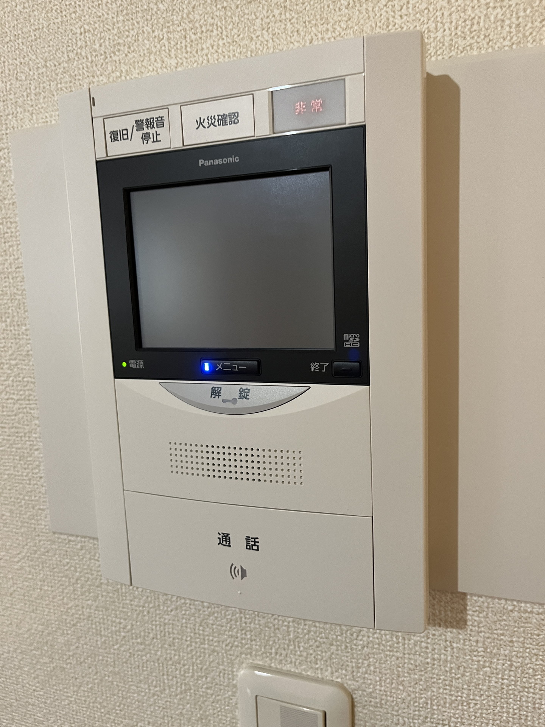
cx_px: 272
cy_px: 364
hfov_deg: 53.1
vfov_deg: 67.3
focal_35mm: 26
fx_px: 546
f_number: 1.6
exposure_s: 1/50
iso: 320
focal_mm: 5.1
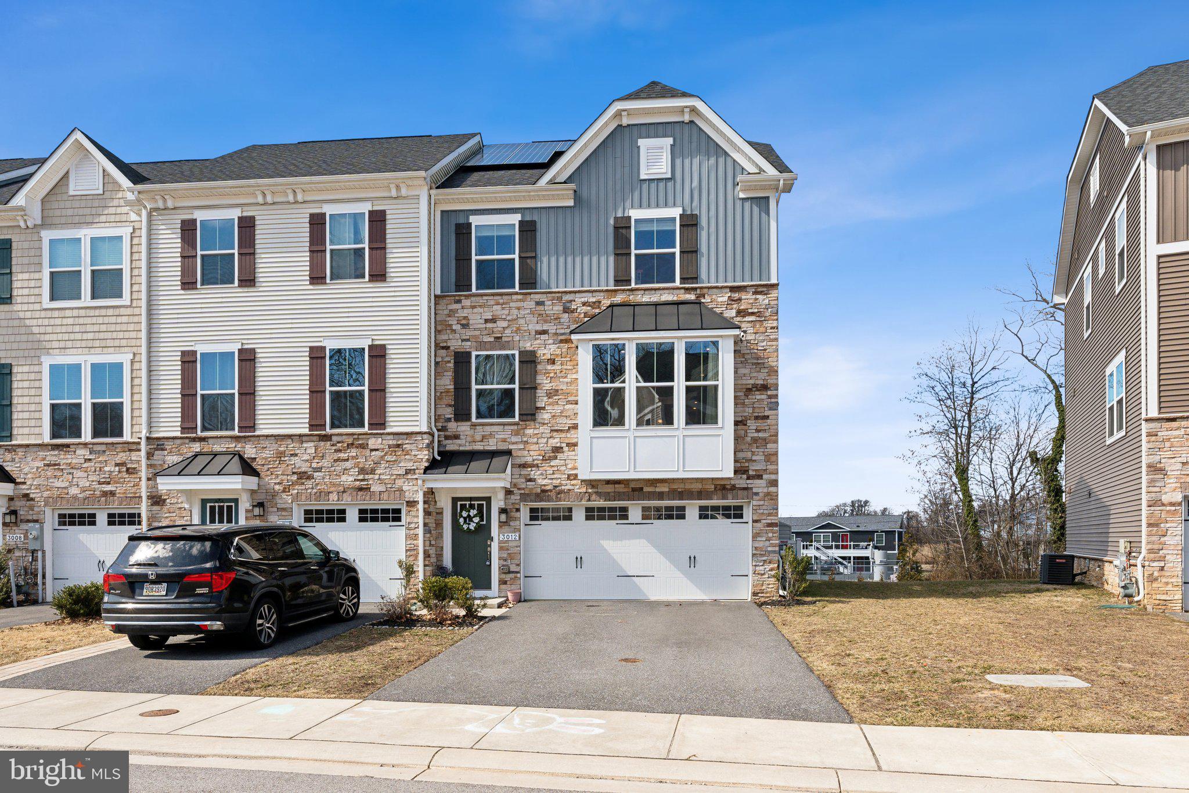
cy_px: 396
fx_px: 726
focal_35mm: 22
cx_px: 594
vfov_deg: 57.2
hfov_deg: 78.6
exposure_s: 1/200
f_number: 9
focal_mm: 15
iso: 100
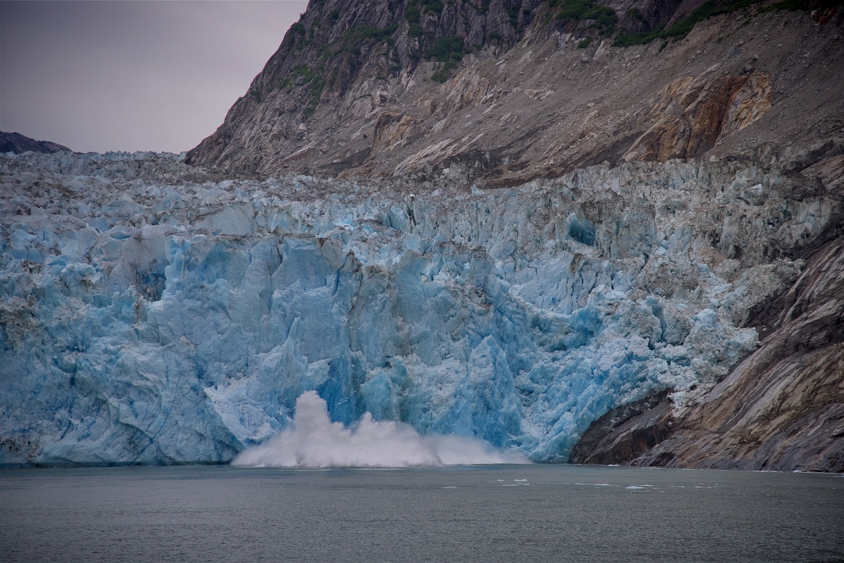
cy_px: 282
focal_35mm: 120
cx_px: 422
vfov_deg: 11.4
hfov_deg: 17.1
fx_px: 2814
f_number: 4.5
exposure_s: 1/250
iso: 100
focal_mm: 120
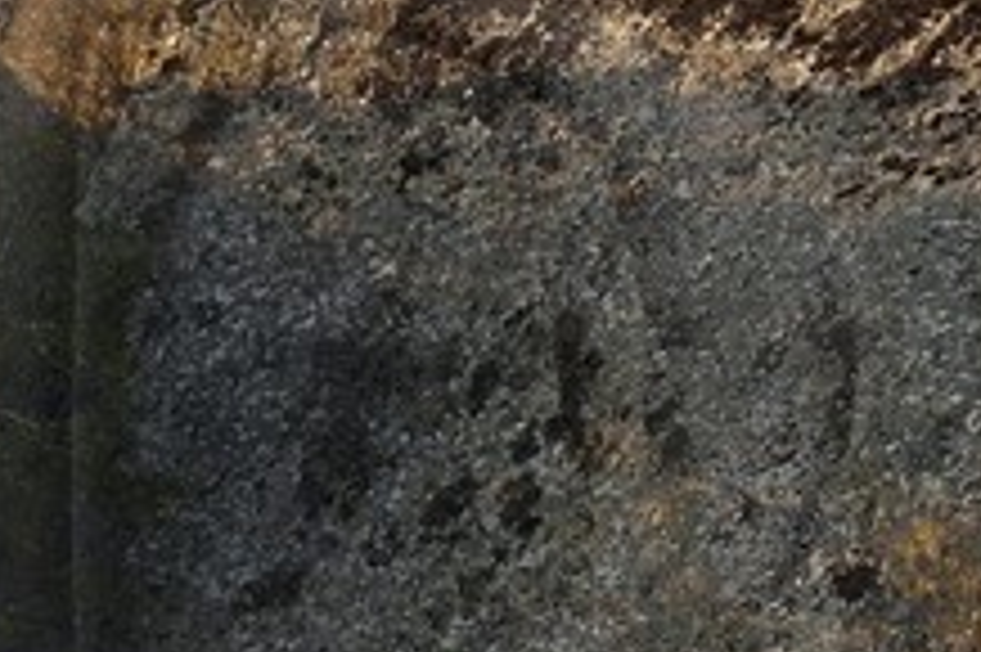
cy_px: 36
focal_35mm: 1469
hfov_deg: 1.4
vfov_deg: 0.9
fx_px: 39999
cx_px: 950
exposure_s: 1/320
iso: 400
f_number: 9
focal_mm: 200
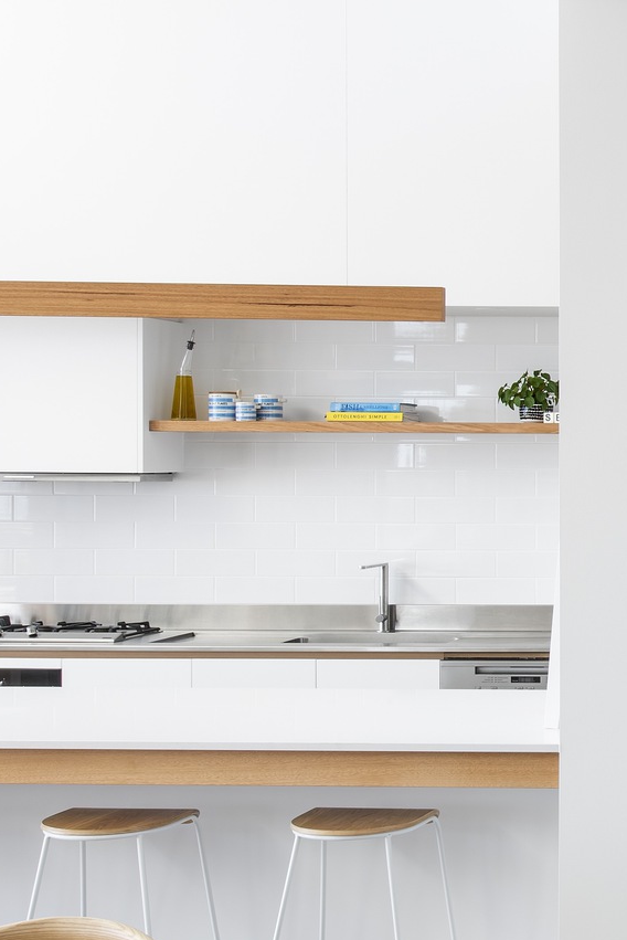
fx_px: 1932
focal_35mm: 74
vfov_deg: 27.3
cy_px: 471
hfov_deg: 16.4
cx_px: 1001
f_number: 11
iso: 64
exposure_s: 1/10
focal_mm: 21
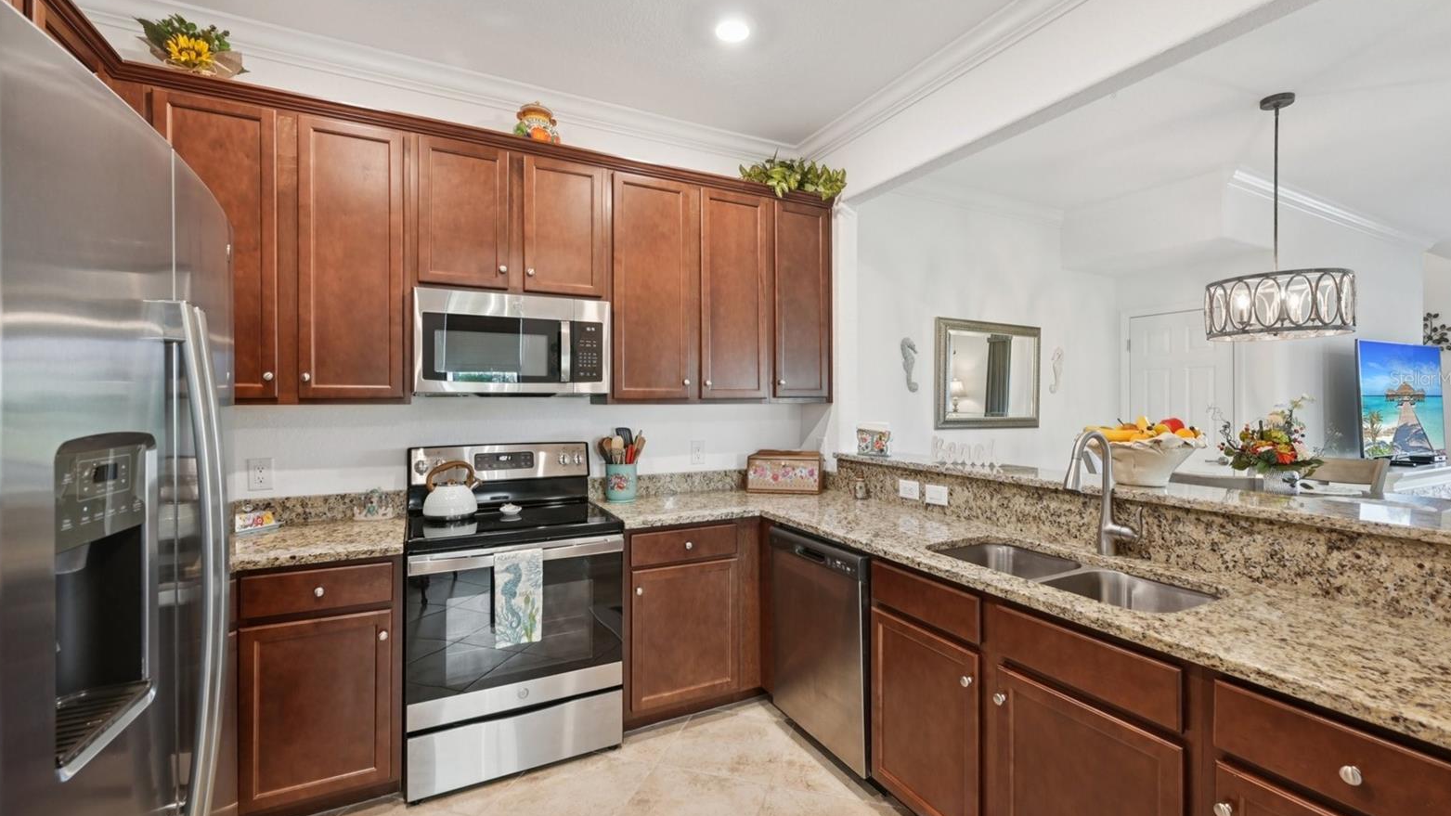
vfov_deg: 70.4
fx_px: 577
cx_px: 730
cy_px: 378
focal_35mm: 15
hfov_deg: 103.0
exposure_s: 1/6
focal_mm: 14
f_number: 8
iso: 400
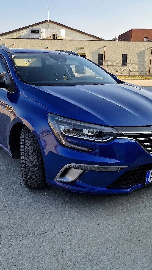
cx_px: 67
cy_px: 137
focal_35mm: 34
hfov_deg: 34.6
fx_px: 244
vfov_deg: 58.0
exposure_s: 1/500
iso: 50
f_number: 1.8
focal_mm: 6.4
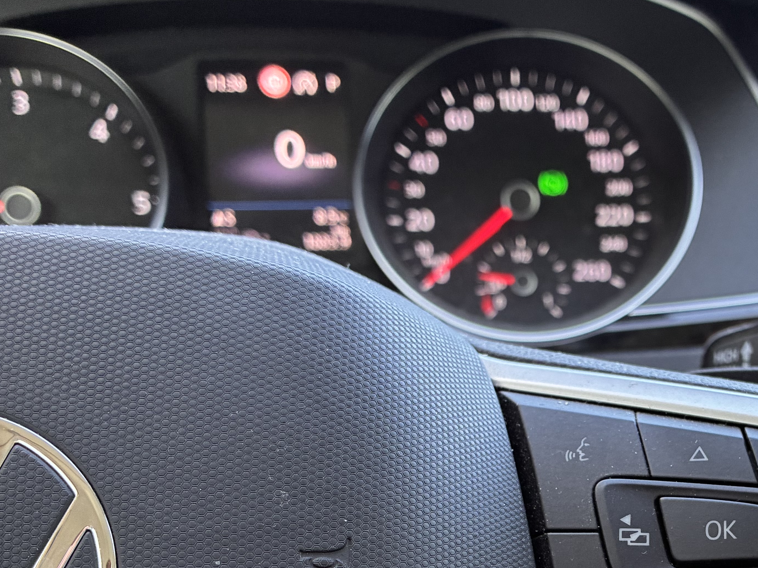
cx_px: 618
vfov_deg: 25.9
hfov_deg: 34.3
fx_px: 1183
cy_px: 538
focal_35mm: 54
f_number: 1.64
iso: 80
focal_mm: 4.2
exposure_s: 1/65
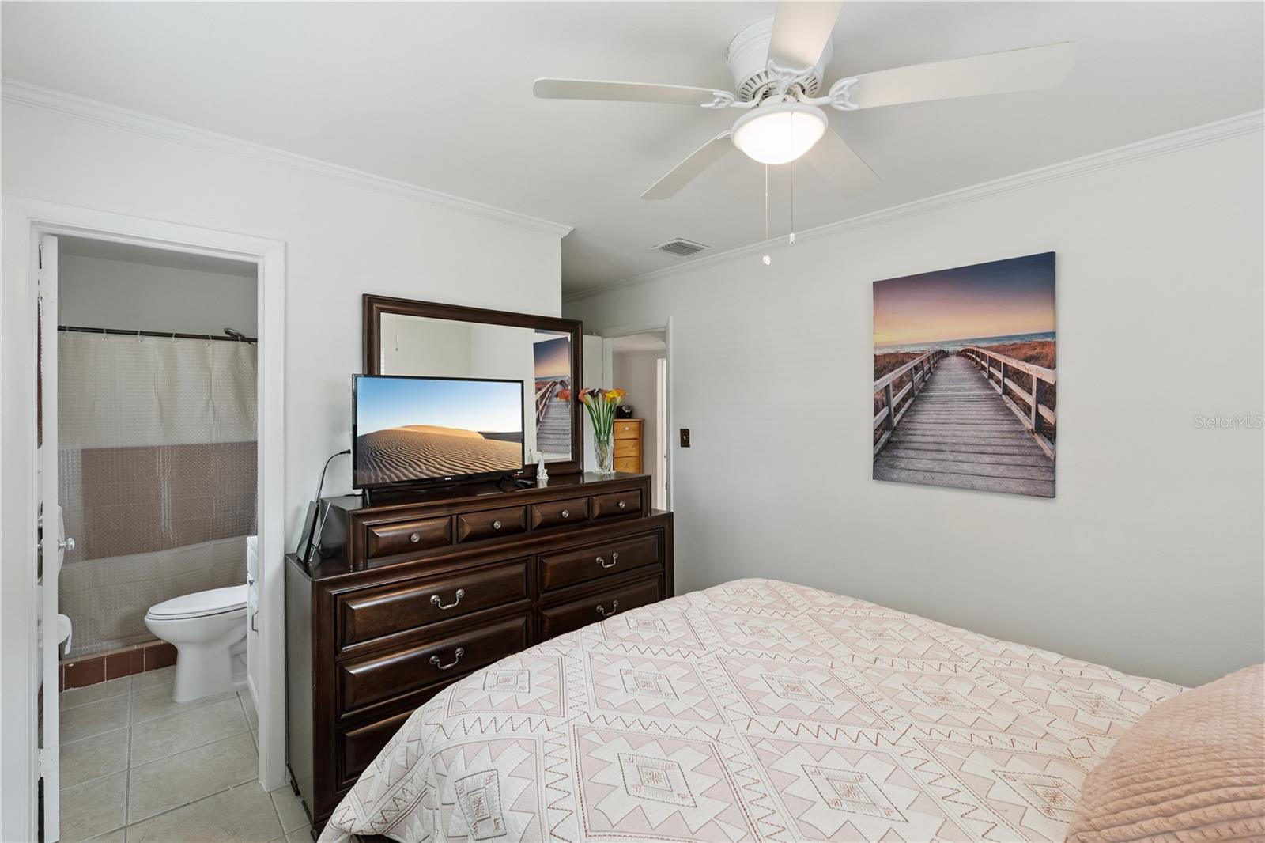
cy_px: 422
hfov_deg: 96.7
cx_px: 632
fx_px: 562
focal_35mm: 16
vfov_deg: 73.7
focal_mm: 16
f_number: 8
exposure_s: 1/8
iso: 400
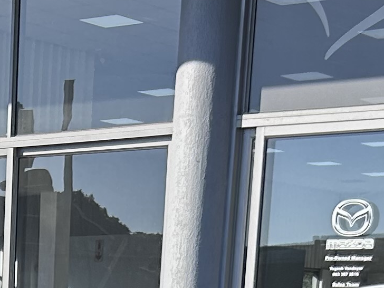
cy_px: 765
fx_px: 1597
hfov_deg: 13.4
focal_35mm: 144
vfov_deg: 9.0
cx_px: -61
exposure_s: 1/2457
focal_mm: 5.7
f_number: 1.5
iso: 50
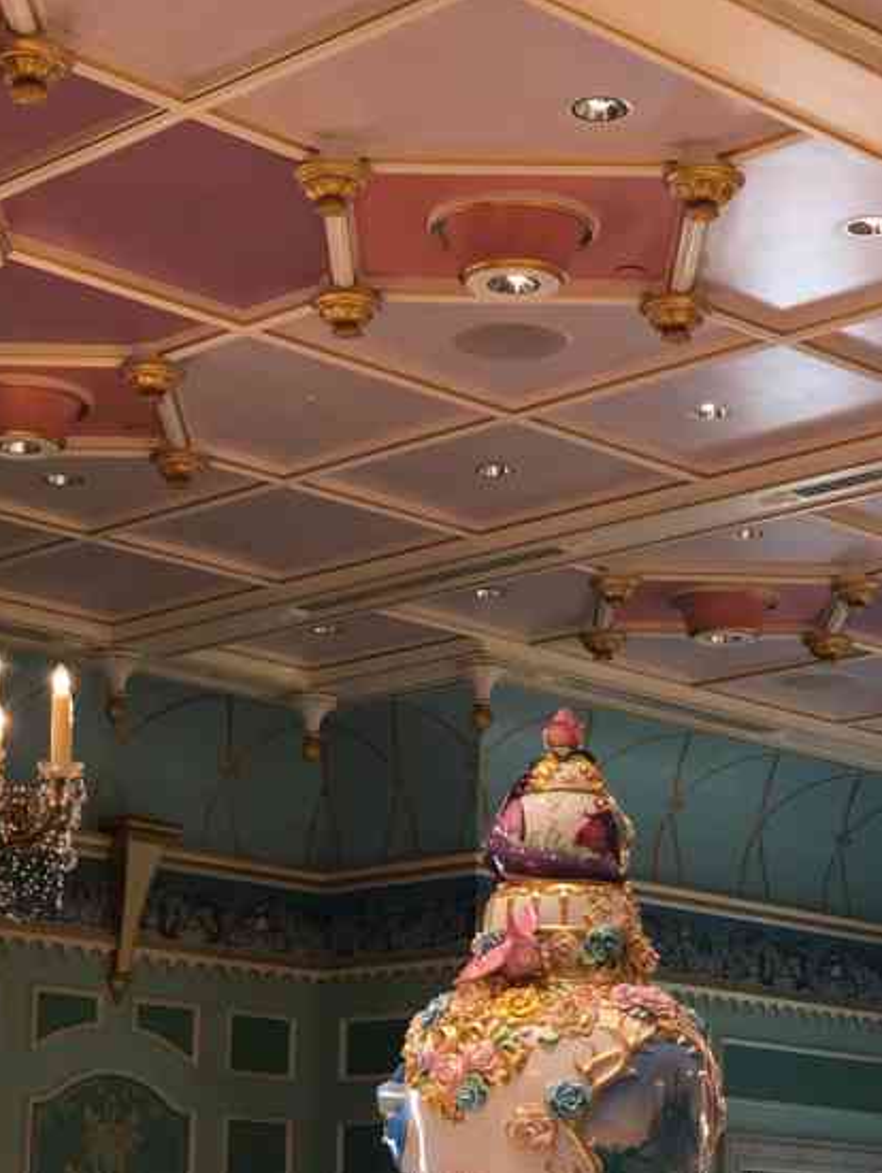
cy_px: 819
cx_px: 418
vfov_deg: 22.1
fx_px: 2986
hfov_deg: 16.8
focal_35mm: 88
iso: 125
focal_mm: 6
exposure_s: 1/25
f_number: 2.4
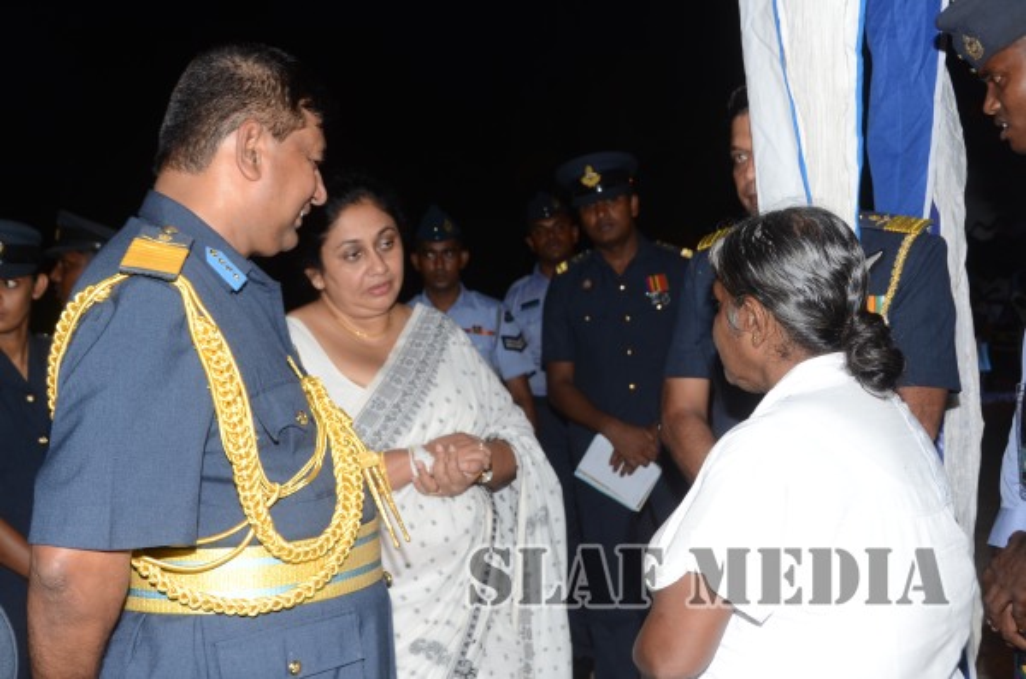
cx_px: 513
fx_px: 1152
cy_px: 340
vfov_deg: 32.8
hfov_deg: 48.0
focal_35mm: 40
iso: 400
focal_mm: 27
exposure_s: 1/125
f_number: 6.3
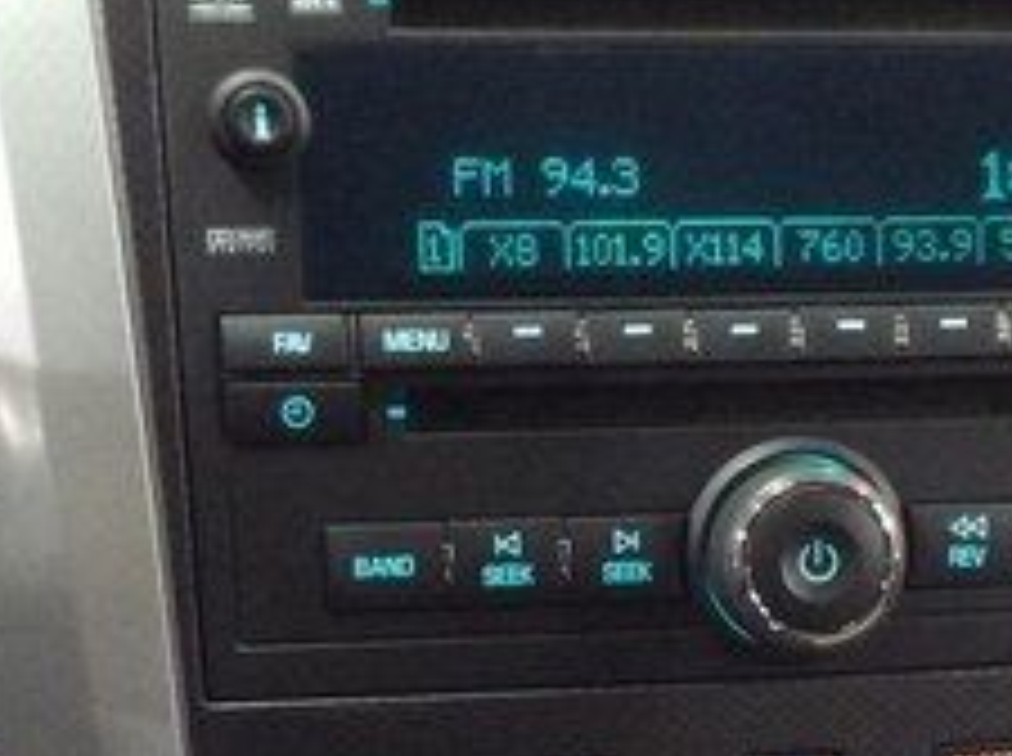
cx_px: 688
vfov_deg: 15.9
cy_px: 724
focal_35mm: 91
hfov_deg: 21.5
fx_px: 2656
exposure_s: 1/20
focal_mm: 3.3
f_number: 2.4
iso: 250
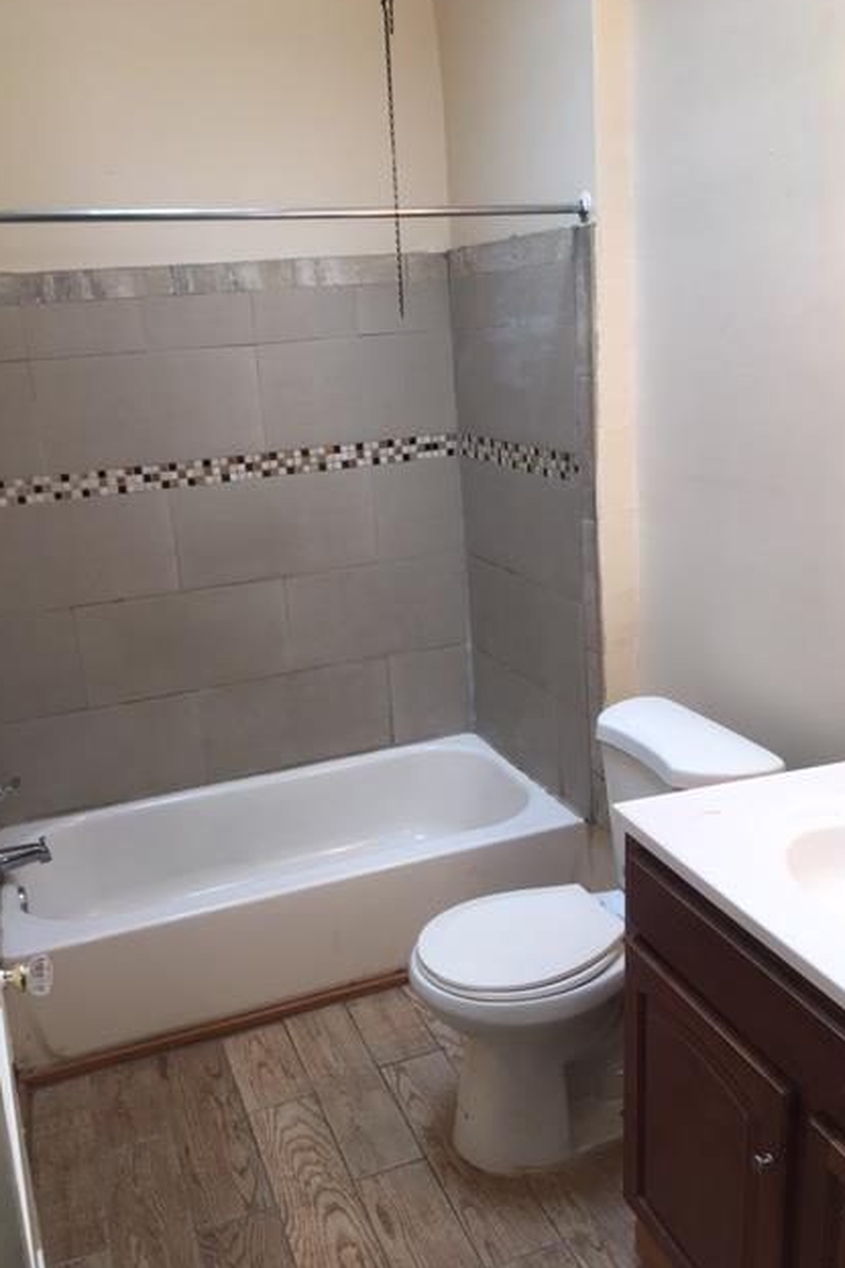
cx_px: 411
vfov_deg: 60.3
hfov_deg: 42.3
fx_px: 1092
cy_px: 621
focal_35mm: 31
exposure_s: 1/38
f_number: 2.2
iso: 25
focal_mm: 4.15
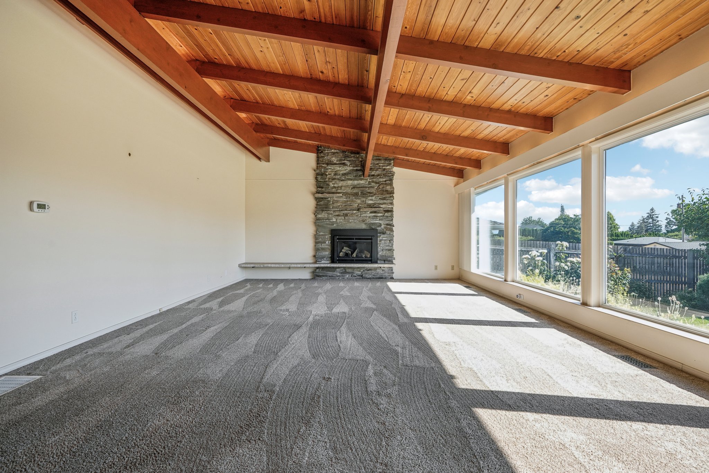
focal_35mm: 16
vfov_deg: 73.7
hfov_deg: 96.7
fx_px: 315
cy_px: 236
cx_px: 354
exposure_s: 1/125
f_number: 8
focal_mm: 16
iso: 400
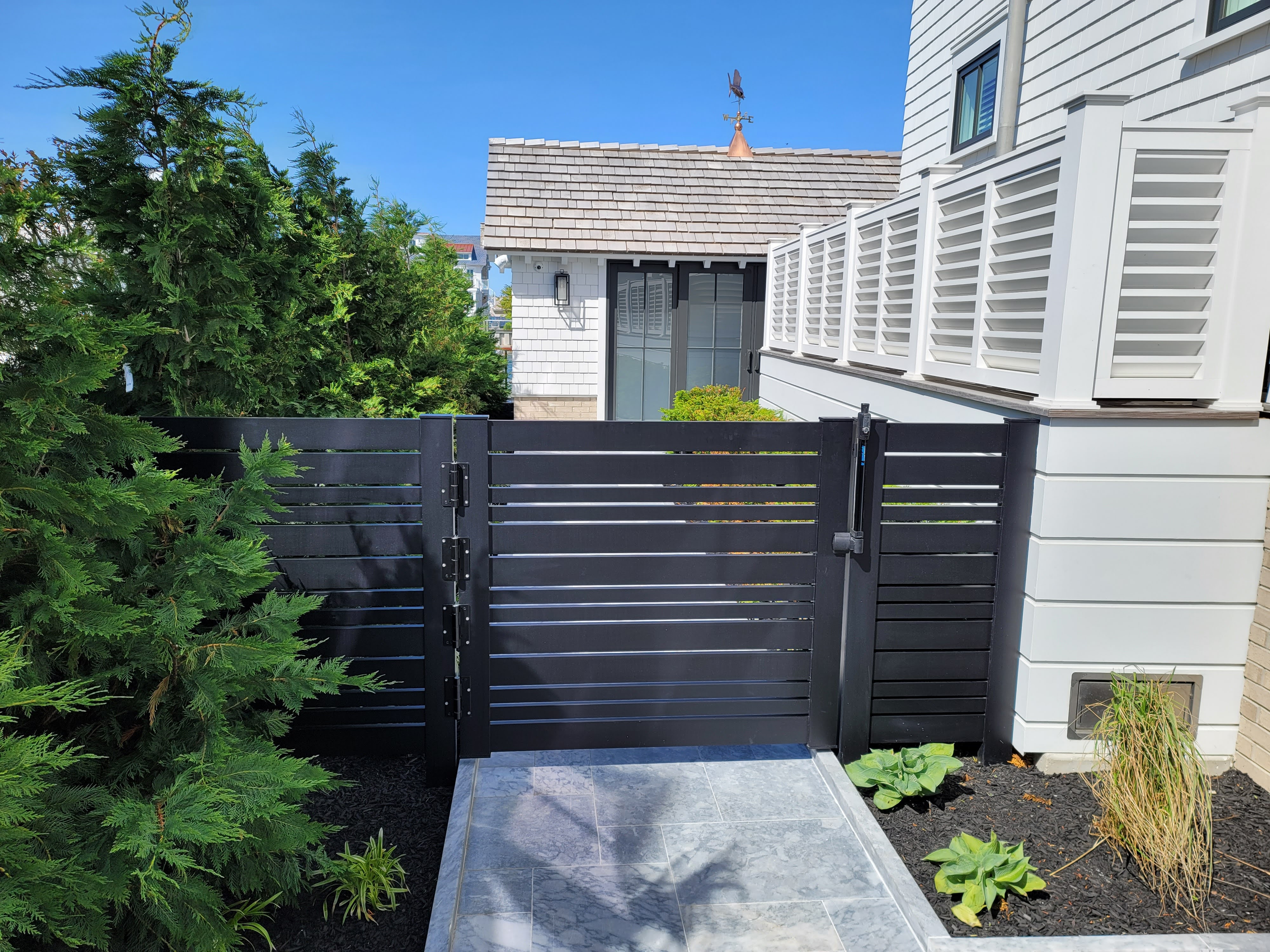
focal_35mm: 25
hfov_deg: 69.4
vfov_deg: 54.9
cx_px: 635
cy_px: 476
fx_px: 917
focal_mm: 7
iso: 20
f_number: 1.8
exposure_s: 1/736
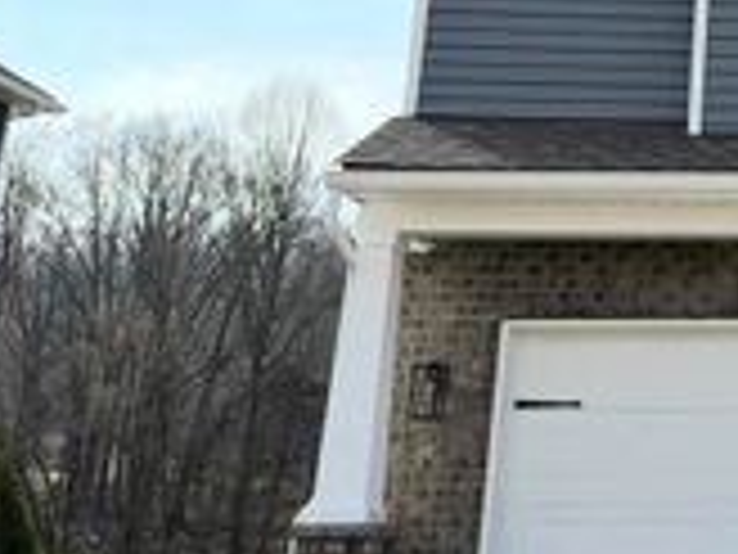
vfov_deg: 19.7
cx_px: 1094
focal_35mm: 73
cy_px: 43
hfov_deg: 22.2
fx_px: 1556
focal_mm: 6.76
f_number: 1.78
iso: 80
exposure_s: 1/10000
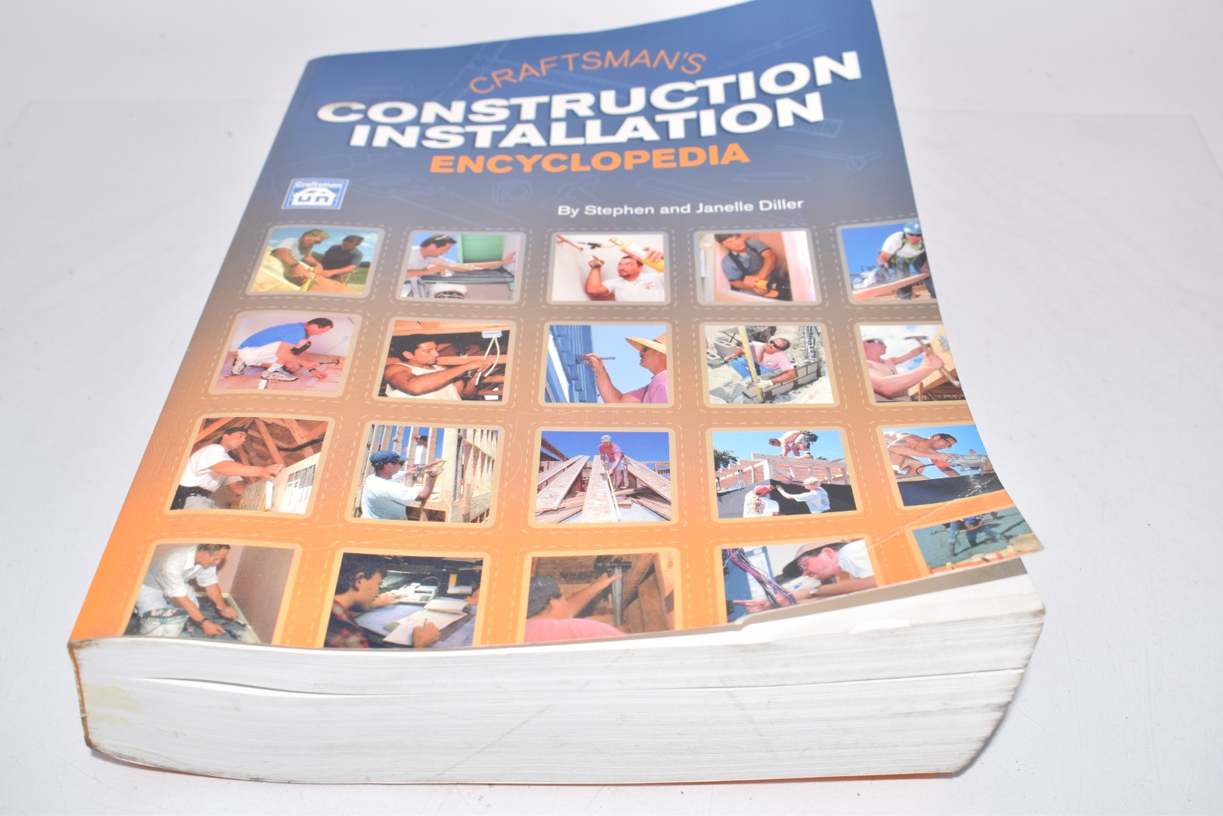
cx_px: 612
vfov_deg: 36.9
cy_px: 408
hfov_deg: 53.1
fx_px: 1223
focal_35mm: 36
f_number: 8
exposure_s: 1/160
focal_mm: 24
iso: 100
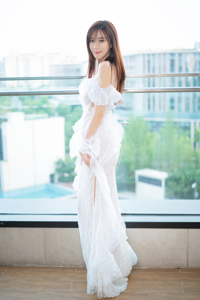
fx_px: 417
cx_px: 100
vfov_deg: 39.6
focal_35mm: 50
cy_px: 150
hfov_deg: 27.0
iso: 320
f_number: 1.8
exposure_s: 1/125
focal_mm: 50
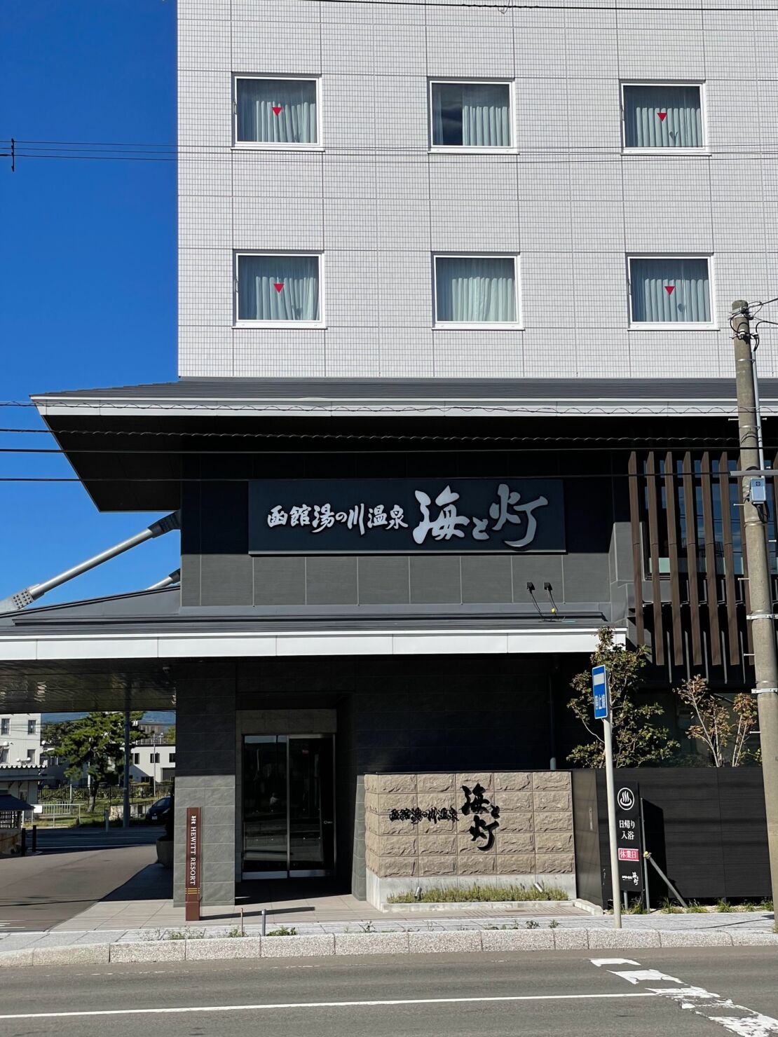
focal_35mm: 52
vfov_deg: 36.8
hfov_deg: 28.0
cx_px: 389
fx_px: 1558
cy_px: 518
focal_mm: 6
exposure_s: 1/3195
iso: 25
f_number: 2
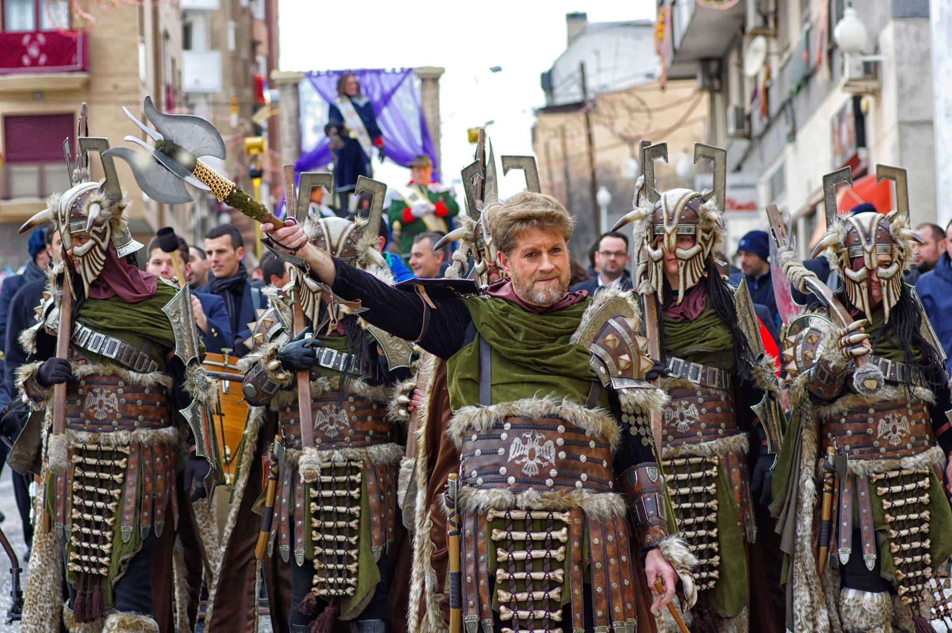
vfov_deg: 9.1
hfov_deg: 13.7
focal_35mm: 150
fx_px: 3963
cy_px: 316
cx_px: 476
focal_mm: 100
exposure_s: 1/400
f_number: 5
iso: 800
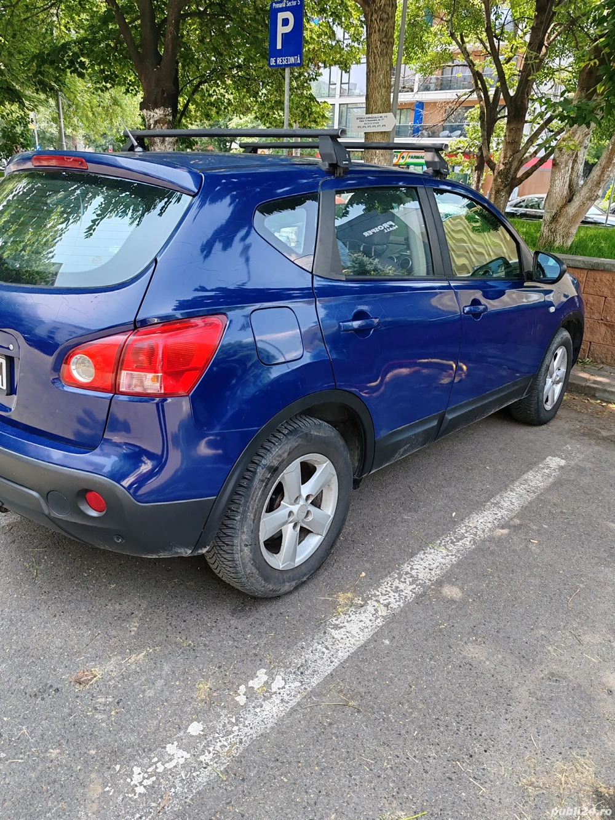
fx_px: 640
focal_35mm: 27
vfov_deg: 65.3
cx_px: 308
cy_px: 410
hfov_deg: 51.3
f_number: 1.9
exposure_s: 1/260
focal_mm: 6.12
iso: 80
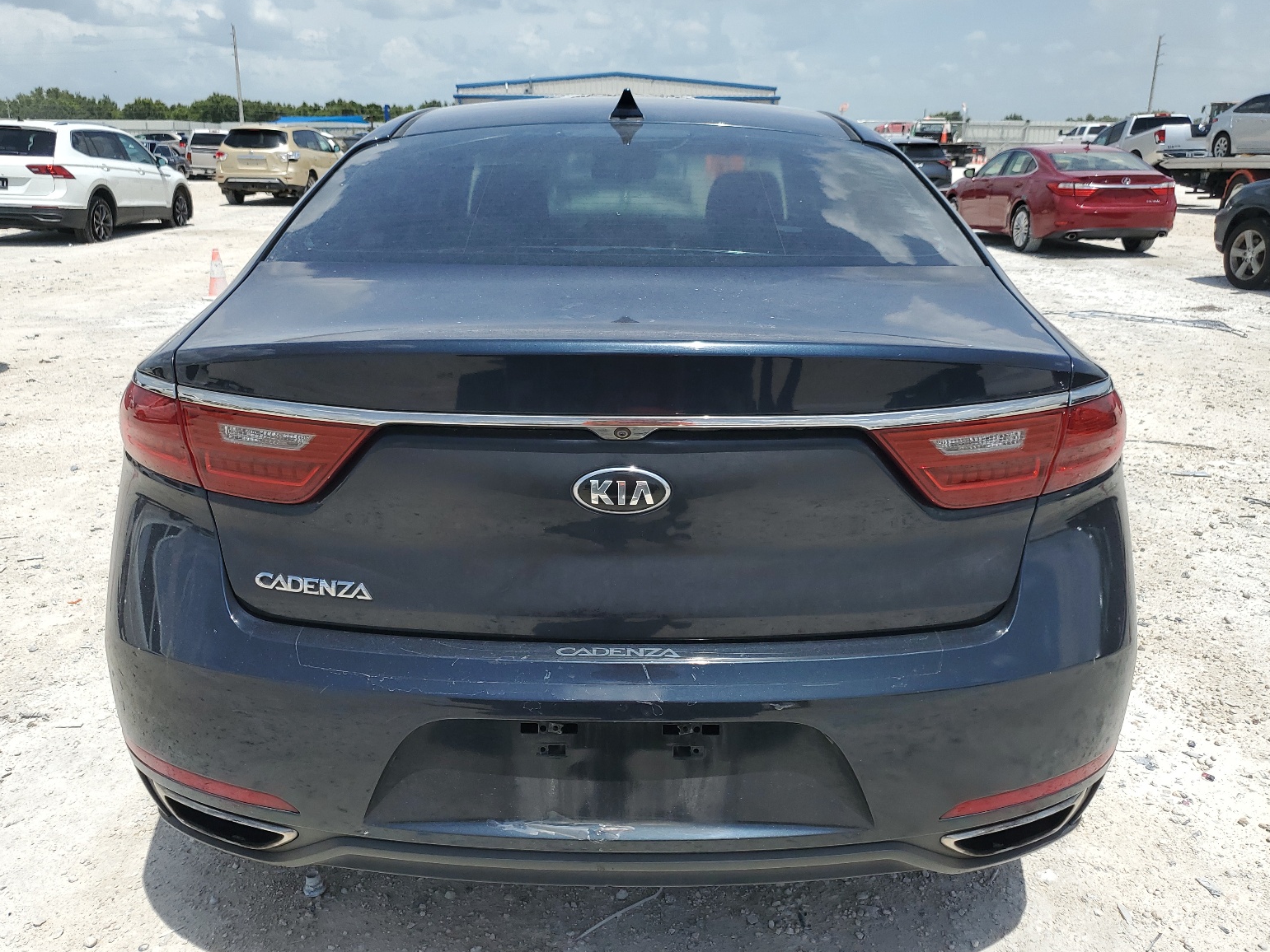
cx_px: 630
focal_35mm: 27
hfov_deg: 65.3
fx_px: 991
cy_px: 487
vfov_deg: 51.4
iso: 50
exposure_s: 1/3333
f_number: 1.5
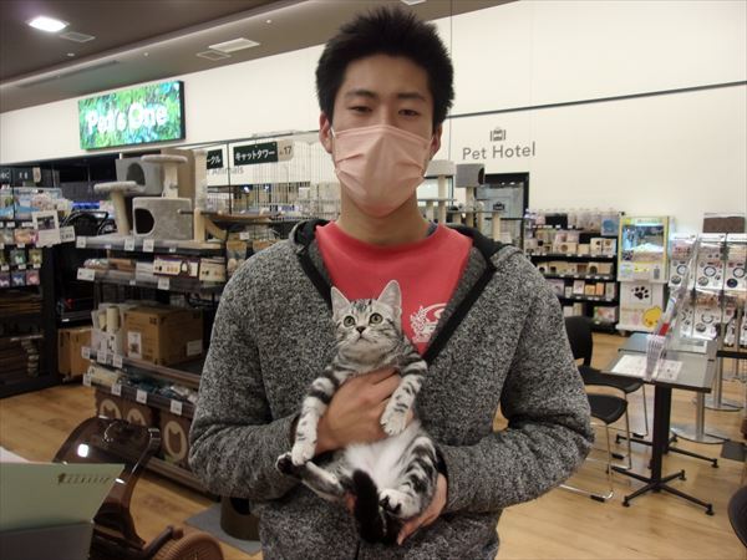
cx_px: 374
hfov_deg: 65.3
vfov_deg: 51.4
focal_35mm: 27
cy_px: 280
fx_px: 583
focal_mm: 4.9
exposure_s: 1/34
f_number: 3
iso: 111
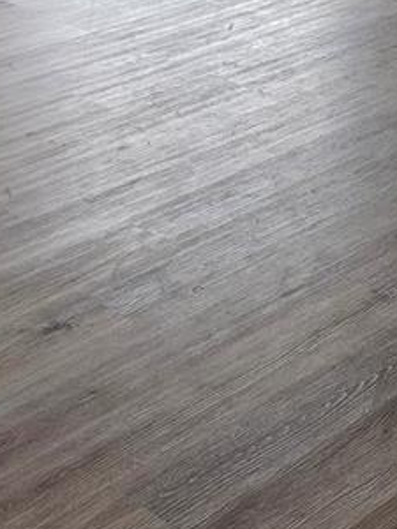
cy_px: -335
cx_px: 605
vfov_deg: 18.2
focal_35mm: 92
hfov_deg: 14.9
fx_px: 1407
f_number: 1.7
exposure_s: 1/207
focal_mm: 6.3
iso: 125
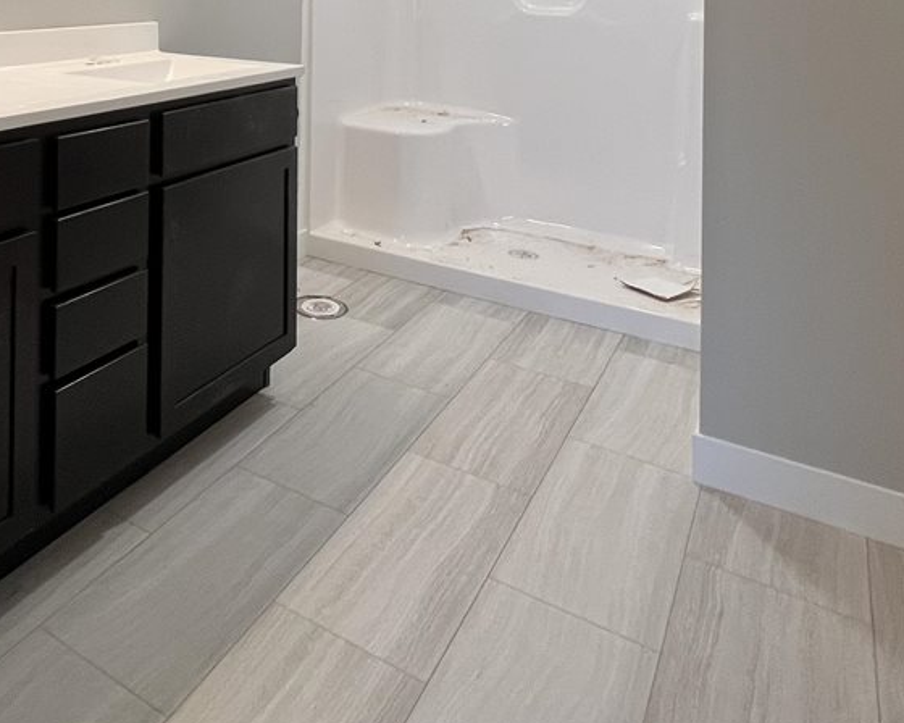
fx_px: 776
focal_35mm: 29
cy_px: -29
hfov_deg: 57.7
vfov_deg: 42.0
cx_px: 239
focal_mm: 1.57
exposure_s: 1/120
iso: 200
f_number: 1.8
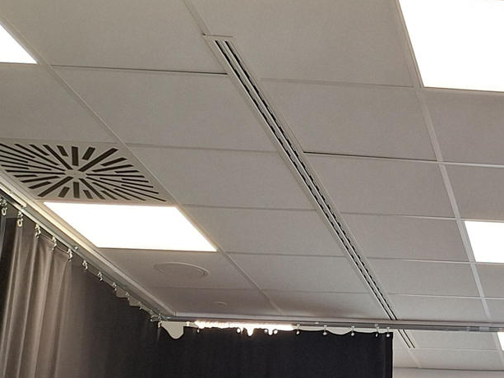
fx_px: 1049
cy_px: 400
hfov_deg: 23.6
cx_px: 672
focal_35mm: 72
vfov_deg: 19.7
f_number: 1.8
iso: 50
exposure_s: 1/50
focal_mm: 5.54
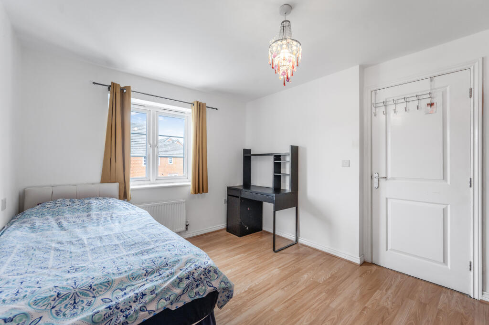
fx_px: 204
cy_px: 162
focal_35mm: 15
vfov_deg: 77.2
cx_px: 244
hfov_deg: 100.4
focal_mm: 15
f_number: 6.3
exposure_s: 1/50
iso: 250
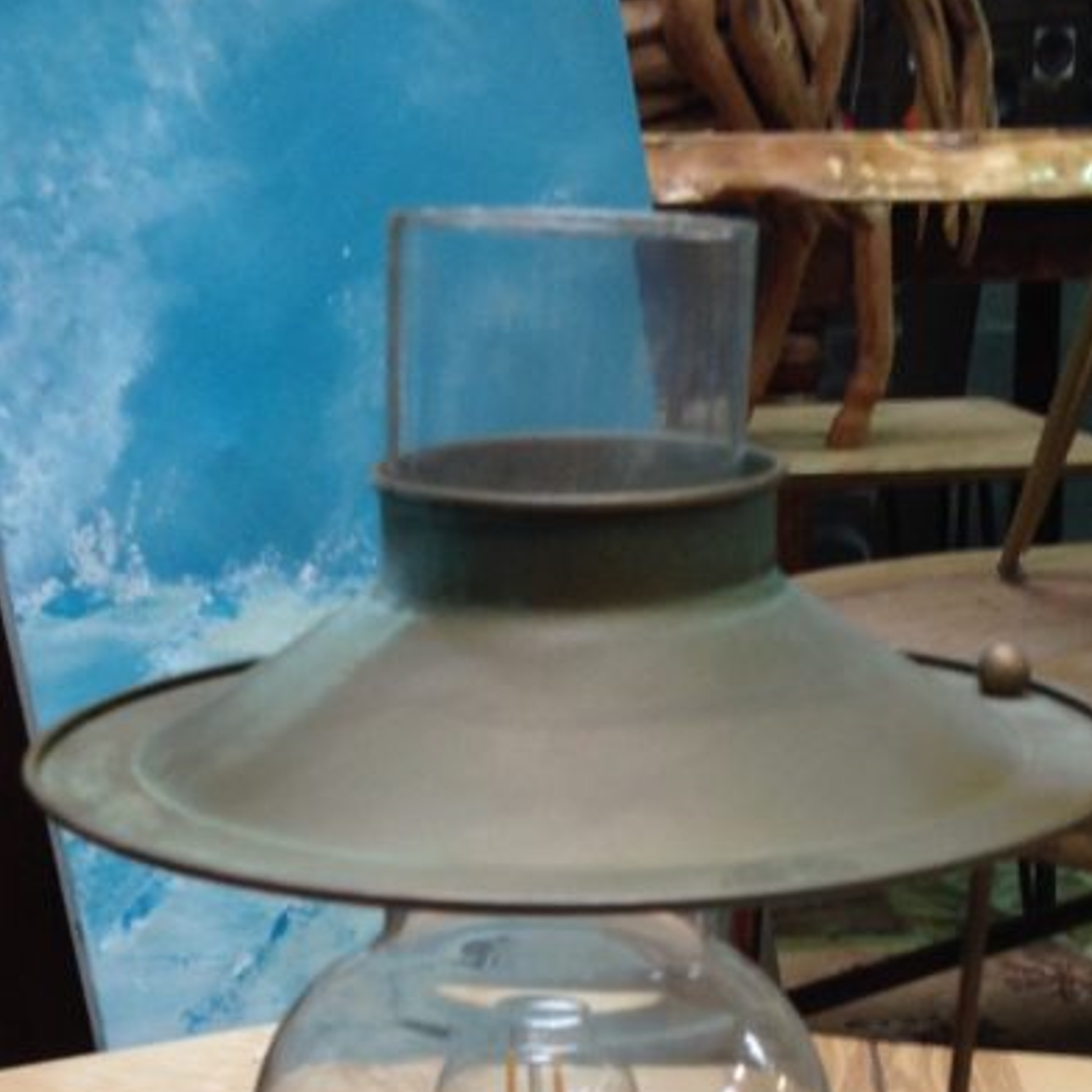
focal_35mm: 81
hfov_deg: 21.4
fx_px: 2891
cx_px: 577
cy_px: 1270
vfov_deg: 20.2
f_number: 2.4
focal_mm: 4.28
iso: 80
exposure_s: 1/15
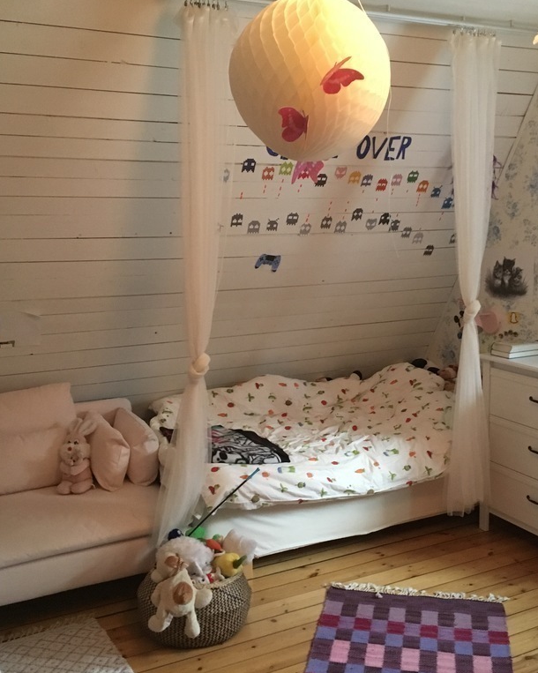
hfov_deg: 39.1
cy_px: 336
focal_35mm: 38
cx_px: 289
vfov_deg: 47.9
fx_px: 757
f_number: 2.2
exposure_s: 1/17
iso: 250
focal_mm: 4.15
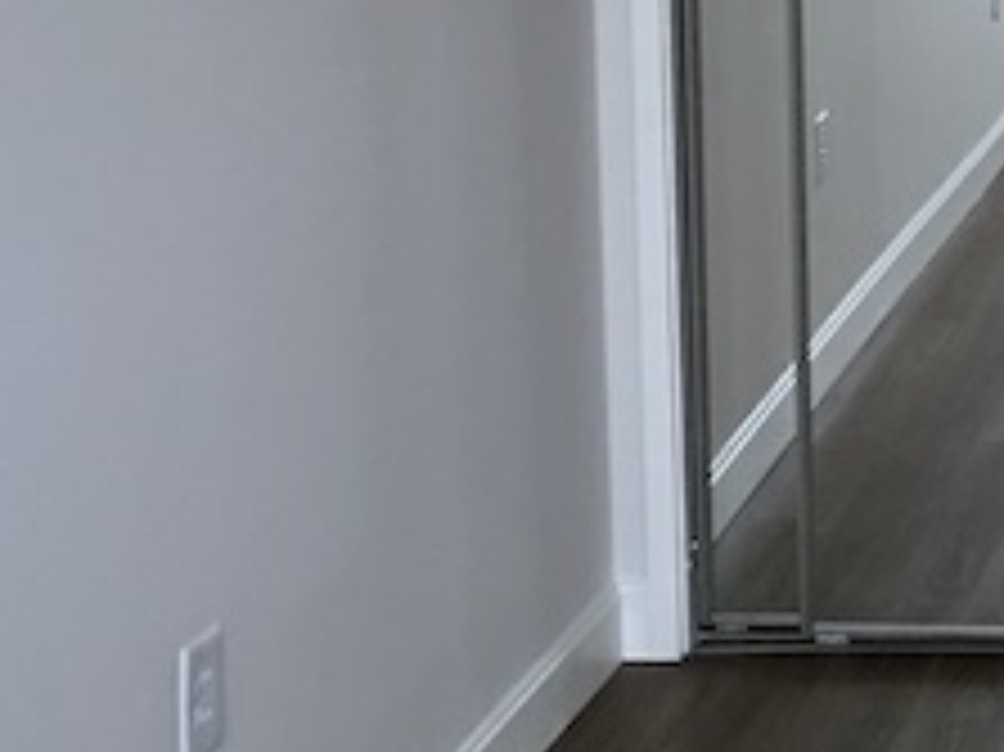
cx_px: 1297
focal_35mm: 104
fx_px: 3015
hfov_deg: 17.7
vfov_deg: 13.6
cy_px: -279
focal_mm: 4.15
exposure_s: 1/15
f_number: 2.2
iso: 64
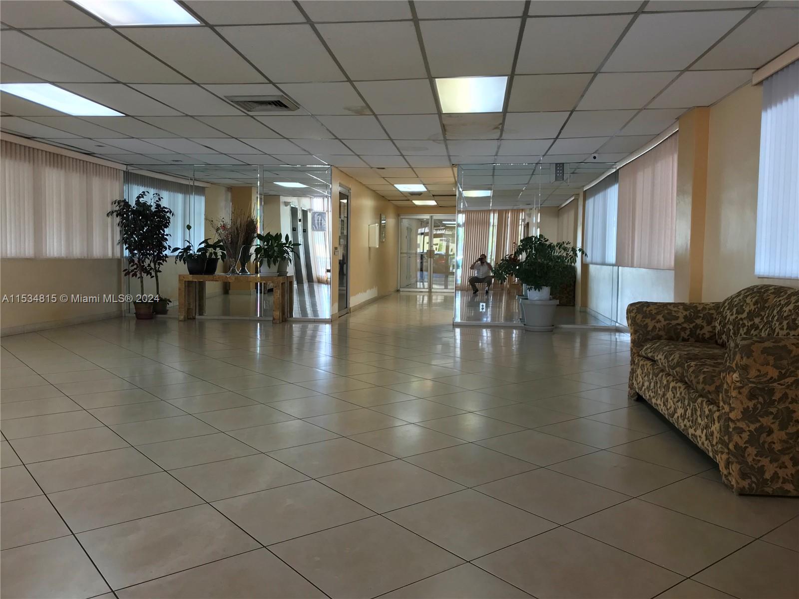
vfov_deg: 49.7
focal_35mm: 28
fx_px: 646
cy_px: 300
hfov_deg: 63.4
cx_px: 400
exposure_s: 1/40
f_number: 1.8
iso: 25
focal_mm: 3.99
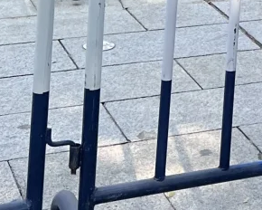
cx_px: 439
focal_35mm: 126
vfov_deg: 10.5
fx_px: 977
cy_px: -302
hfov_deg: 13.9
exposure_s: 1/5319
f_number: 1.5
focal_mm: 5.7
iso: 50
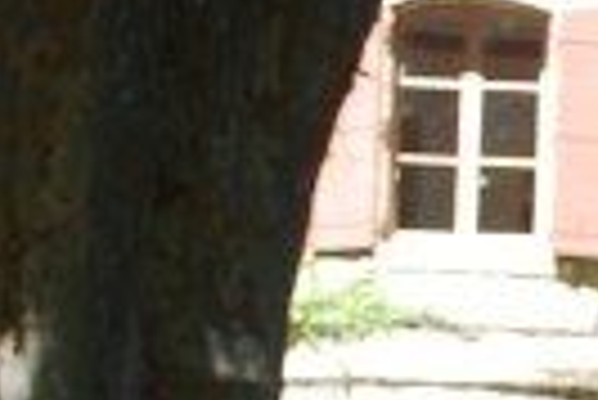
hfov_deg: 7.6
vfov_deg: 5.4
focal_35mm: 252
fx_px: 4197
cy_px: 551
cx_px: 1434
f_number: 5.6
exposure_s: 1/125
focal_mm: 35
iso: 140
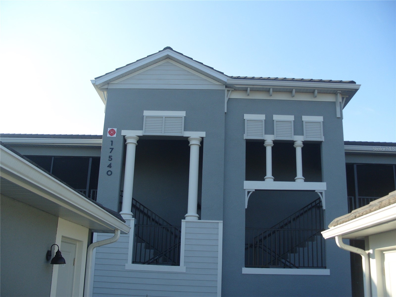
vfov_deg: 40.7
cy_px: 148
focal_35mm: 35
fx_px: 400
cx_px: 198
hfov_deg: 52.6
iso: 80
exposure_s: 1/750
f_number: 2.8
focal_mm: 7.8
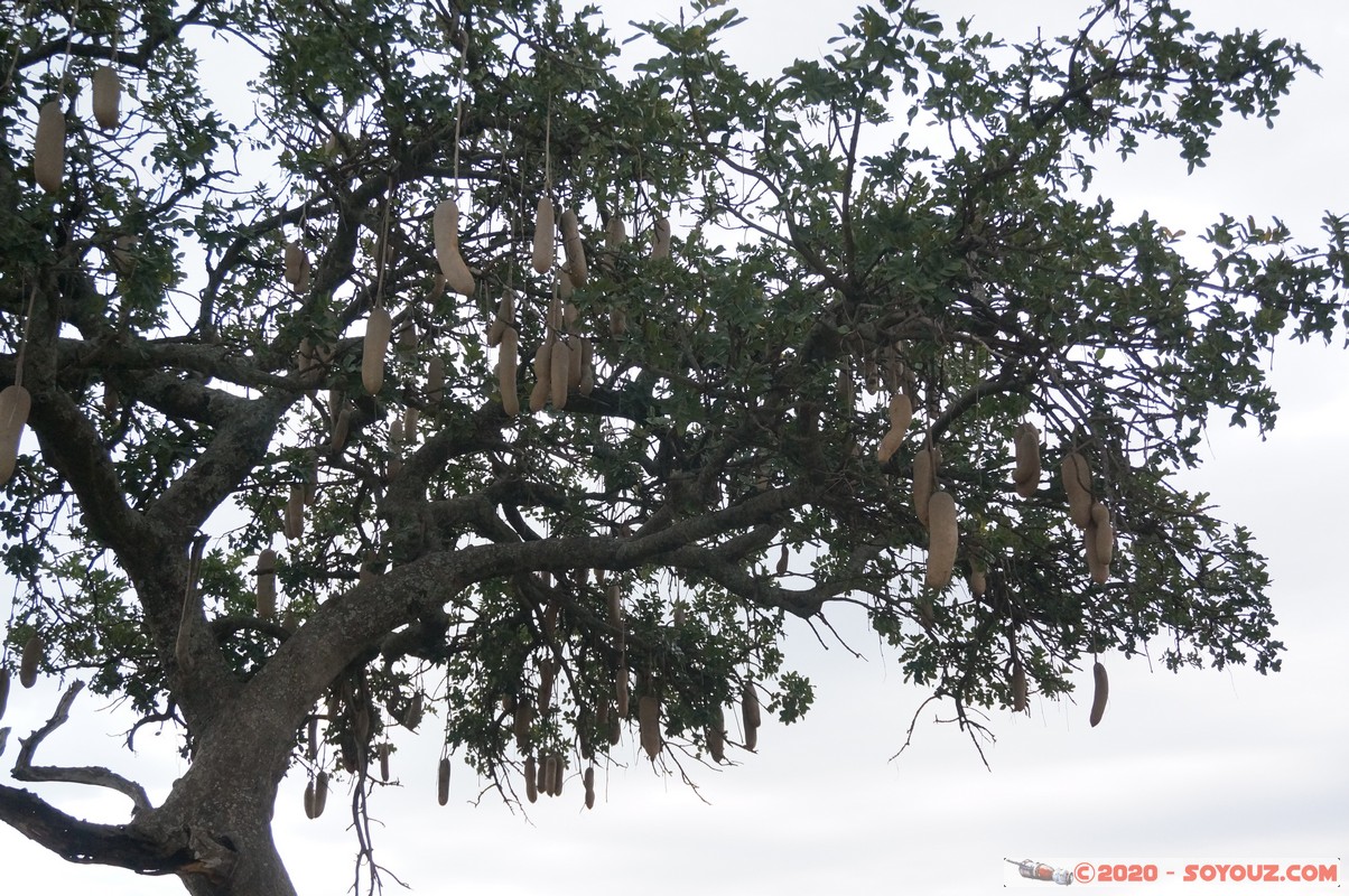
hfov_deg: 46.4
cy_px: 448
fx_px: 1572
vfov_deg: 31.8
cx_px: 674
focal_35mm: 42
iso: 1600
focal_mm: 28
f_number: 4.5
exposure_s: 1/60
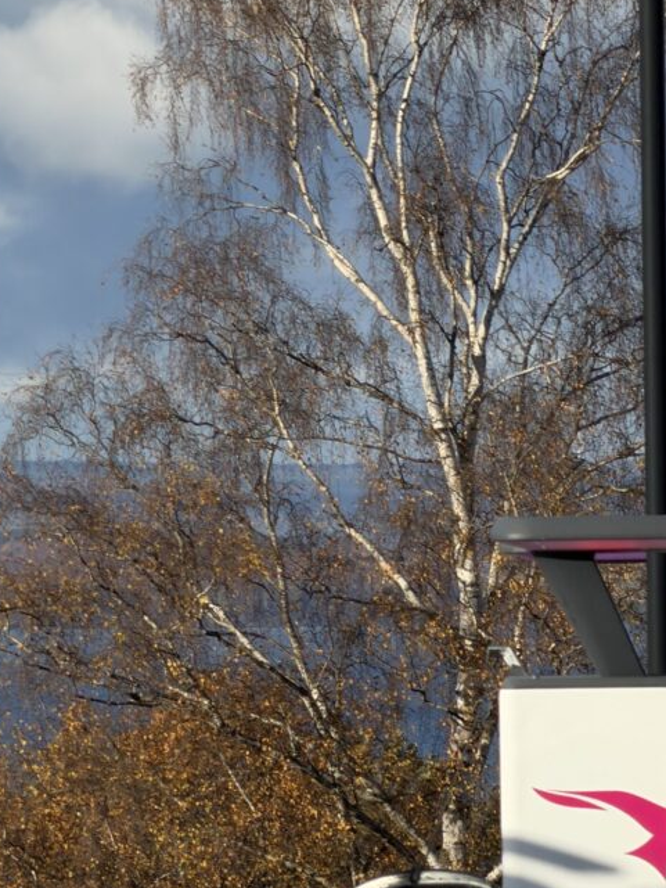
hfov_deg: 3.6
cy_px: 293
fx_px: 10668
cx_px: 206
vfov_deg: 4.8
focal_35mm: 416
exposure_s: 1/671
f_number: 2.8
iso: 16
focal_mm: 16.89
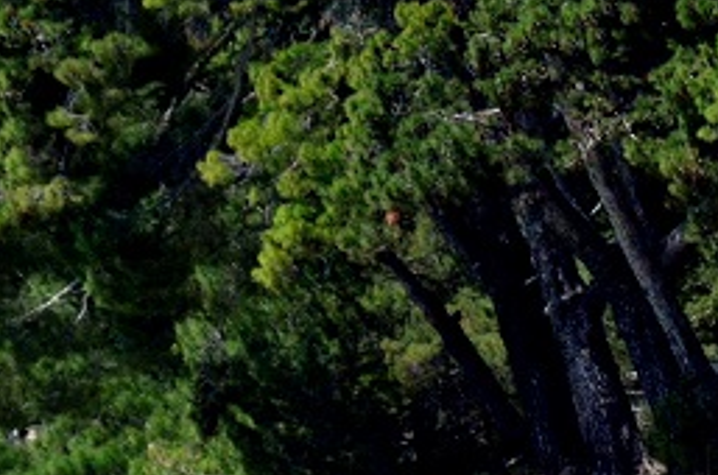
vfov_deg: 0.9
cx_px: 781
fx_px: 31295
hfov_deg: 1.3
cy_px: 683
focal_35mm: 1573
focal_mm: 270
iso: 2200
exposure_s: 1/8000
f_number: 6.3
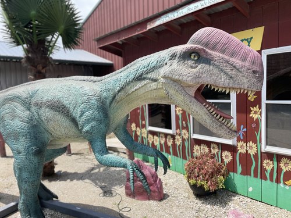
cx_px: 146
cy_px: 109
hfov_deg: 67.3
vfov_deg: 53.1
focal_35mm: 26
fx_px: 219
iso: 50
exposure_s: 1/3125
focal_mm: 4.2
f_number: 1.6
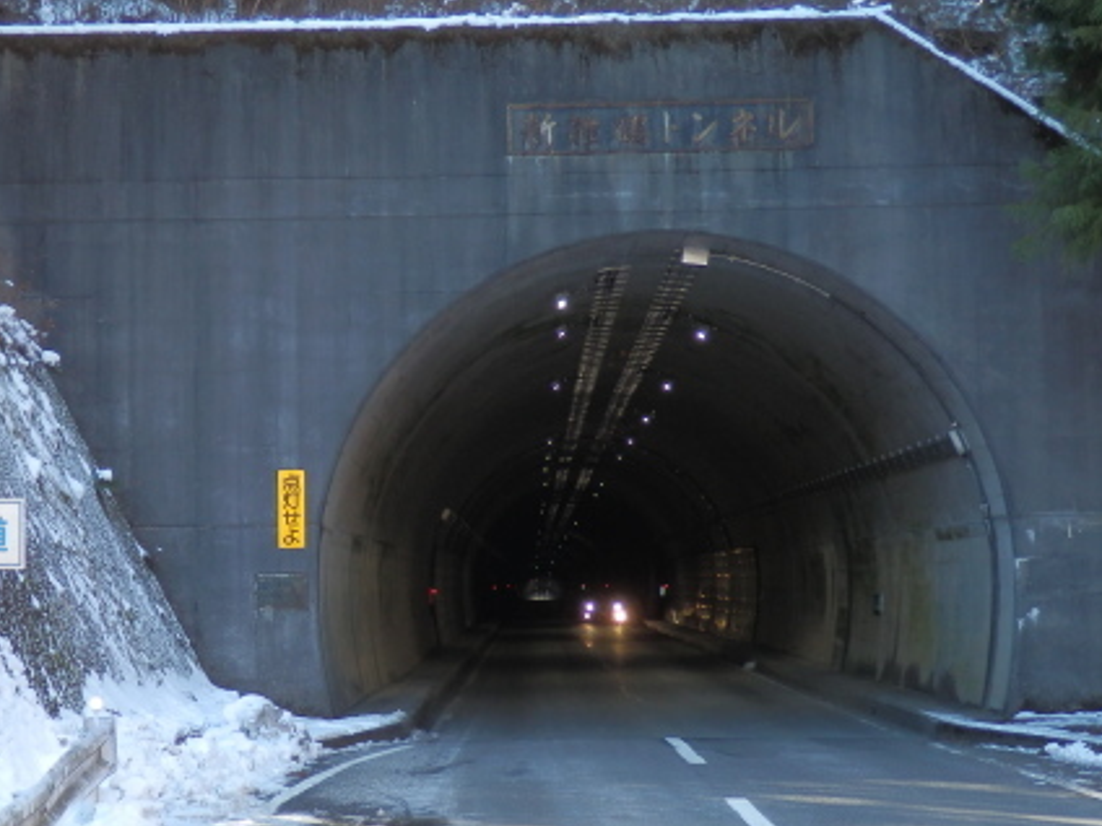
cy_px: 486
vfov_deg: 17.4
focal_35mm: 85
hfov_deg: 22.9
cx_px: 325
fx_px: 2706
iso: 125
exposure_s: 1/80
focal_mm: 8.9
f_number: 4
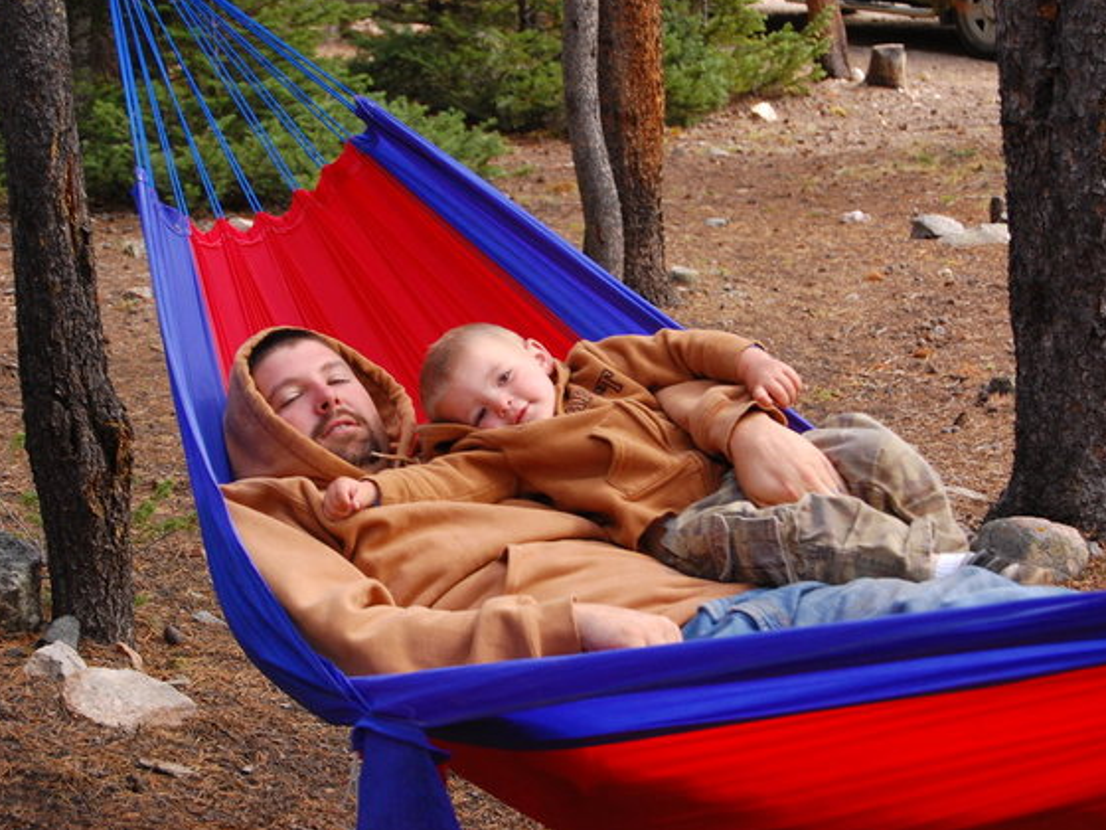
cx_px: 514
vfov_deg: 16.3
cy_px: 411
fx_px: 2893
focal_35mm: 91
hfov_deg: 21.6
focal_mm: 55
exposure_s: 1/125
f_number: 5.6
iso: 400
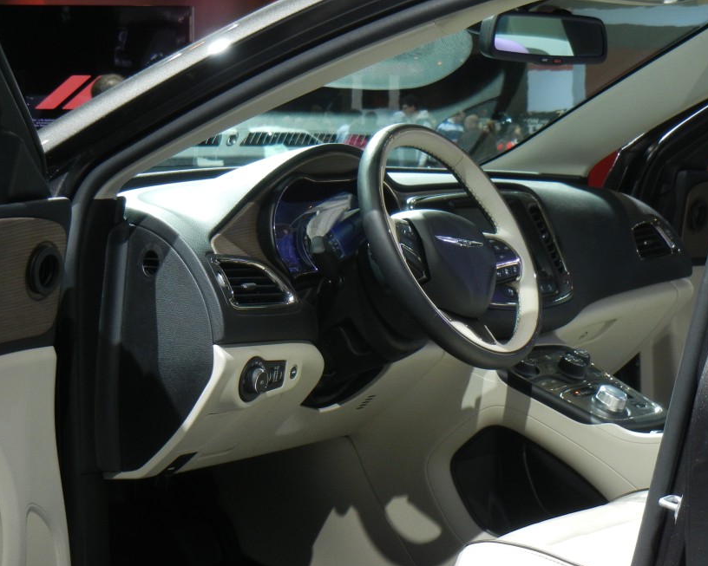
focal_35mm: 109
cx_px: 400
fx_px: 2284
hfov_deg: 17.6
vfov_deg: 14.1
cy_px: 318
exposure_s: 1/49.5
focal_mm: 16
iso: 287
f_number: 4.4
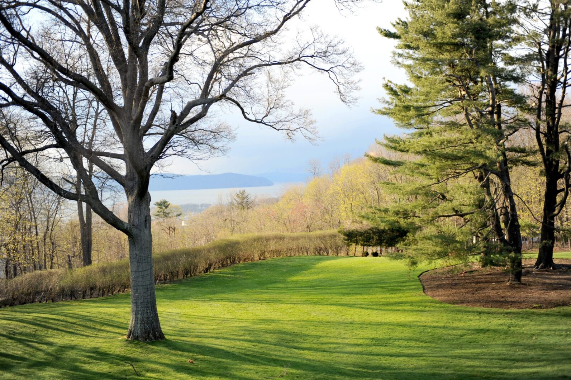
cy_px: 190
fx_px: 602
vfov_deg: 35.0
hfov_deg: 50.7
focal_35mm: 38
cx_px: 286
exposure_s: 1/500
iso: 200
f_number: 2.8
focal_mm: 38
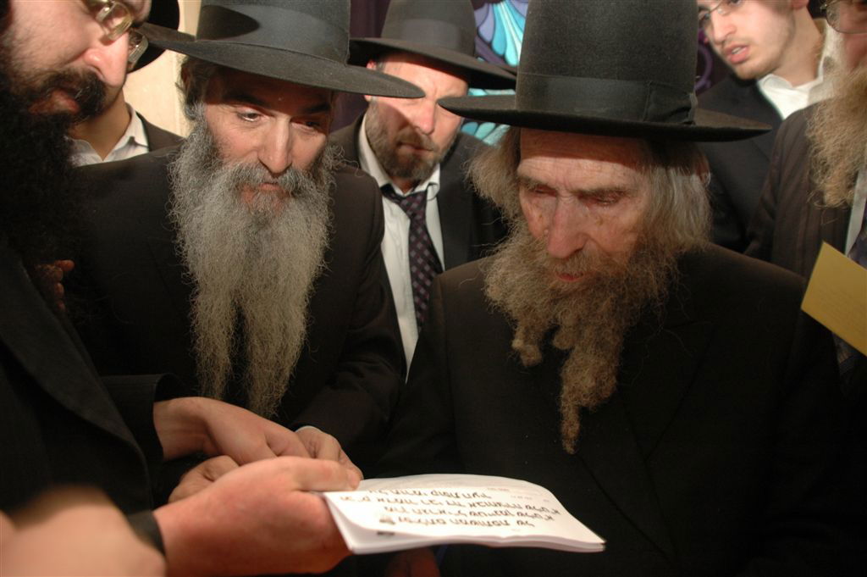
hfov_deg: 57.3
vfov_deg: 39.9
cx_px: 434
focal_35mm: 33
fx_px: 794
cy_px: 288
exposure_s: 1/60
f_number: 5
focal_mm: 22
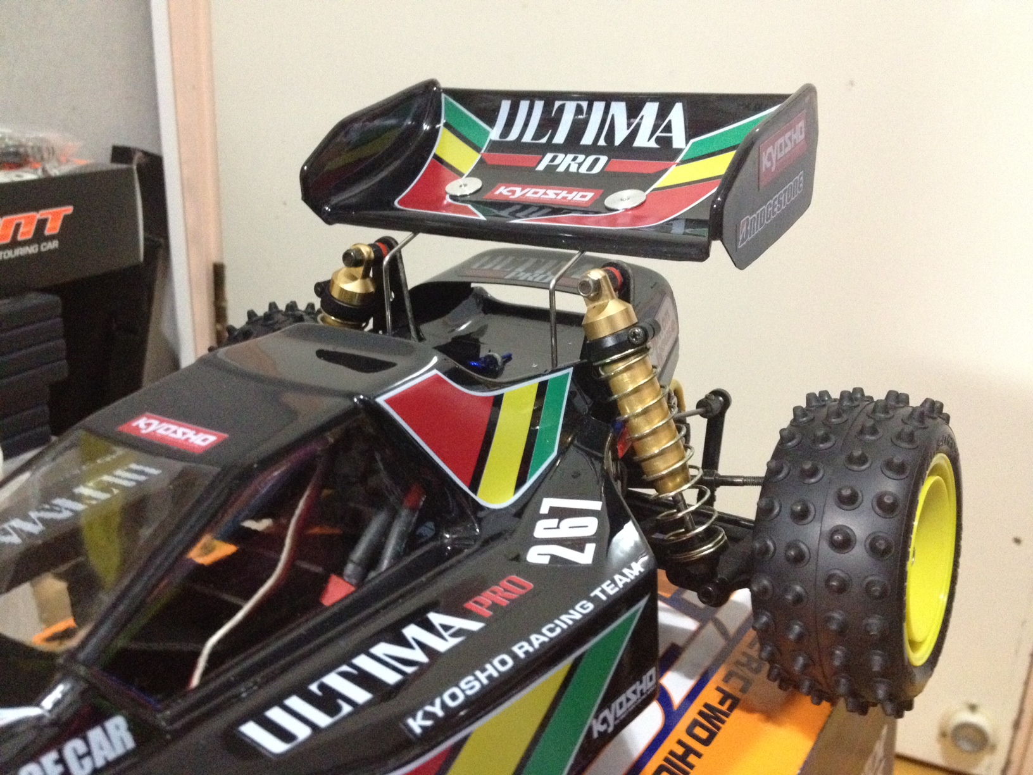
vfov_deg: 40.7
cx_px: 516
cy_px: 388
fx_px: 1044
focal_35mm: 35
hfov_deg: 52.6
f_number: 2.4
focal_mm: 4.28
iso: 640
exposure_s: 1/15
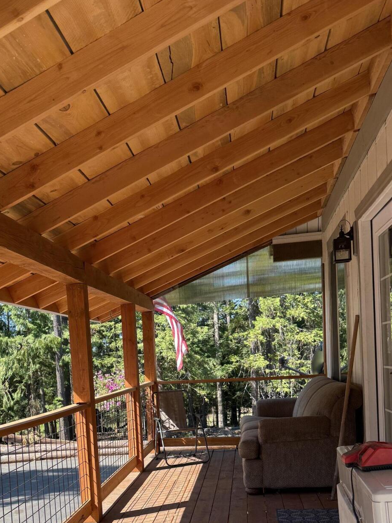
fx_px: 589
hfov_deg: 36.3
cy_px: 416
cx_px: 119
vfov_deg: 45.5
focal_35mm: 39
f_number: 1.78
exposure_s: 1/1314
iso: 100
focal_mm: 6.76
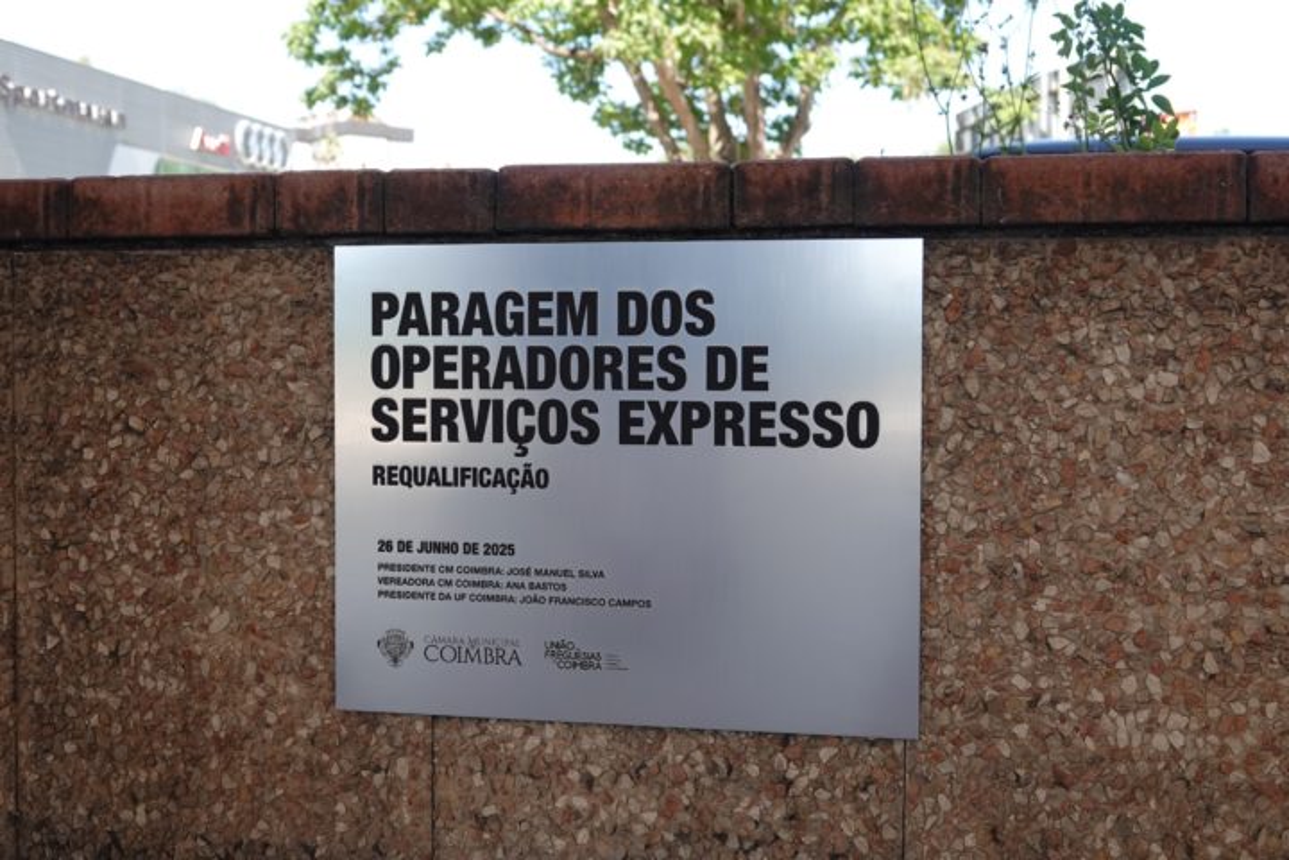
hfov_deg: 42.7
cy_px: 430
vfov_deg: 29.2
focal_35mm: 46
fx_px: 1647
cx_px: 644
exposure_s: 1/200
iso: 100
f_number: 3.2
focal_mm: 16.92
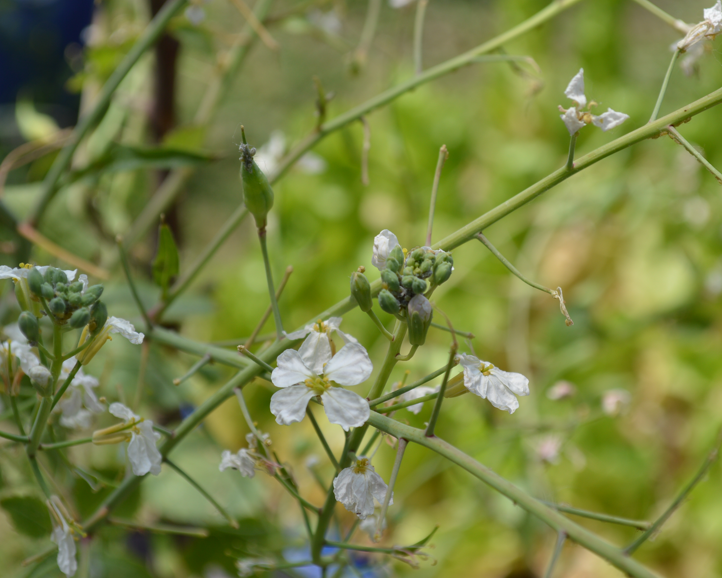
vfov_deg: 16.4
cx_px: 422
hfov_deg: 20.4
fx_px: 2000
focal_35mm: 94
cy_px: 290
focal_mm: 55
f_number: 8
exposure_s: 1/250
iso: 100
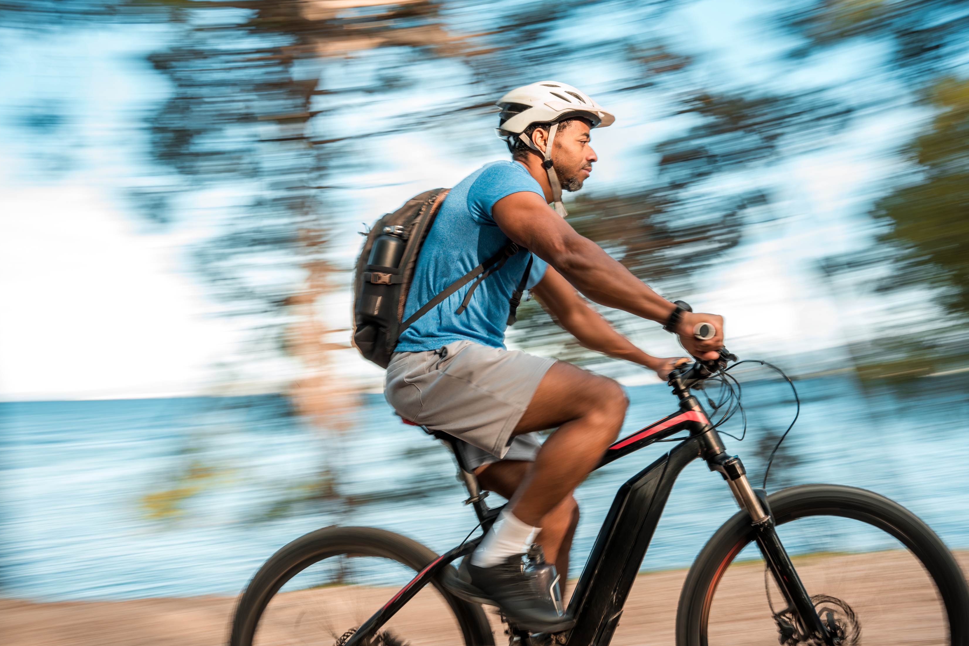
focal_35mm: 37
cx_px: 499
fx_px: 996
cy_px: 334
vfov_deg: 35.9
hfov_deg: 51.9
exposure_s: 1/30
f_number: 7.1
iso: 50
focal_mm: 35
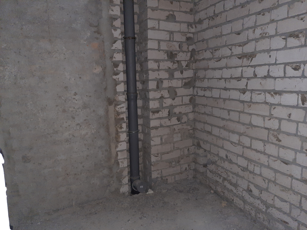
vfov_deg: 54.9
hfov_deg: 69.4
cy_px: 115
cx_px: 154
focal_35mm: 25
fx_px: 222
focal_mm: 4.6
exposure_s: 1/17
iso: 1600
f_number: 2
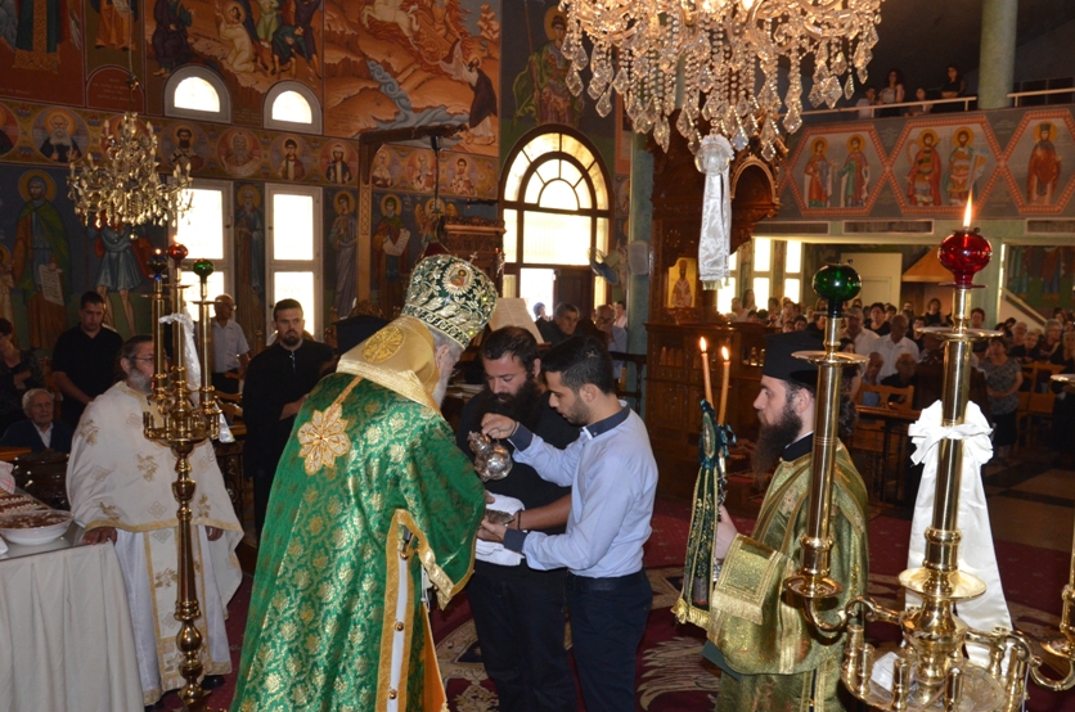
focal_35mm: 31
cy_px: 404
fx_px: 924
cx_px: 580
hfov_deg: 60.3
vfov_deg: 42.1
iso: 2000
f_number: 6.3
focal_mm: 18
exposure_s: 1/60
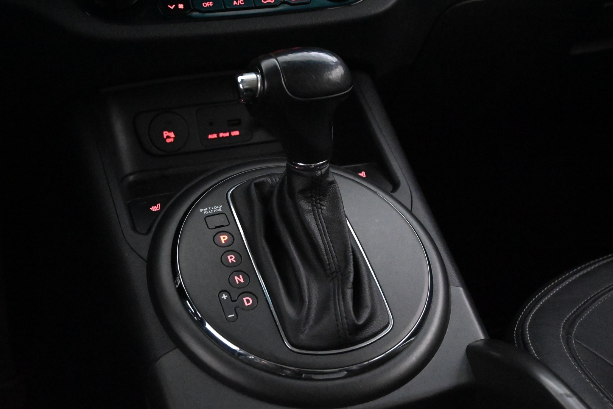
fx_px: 804
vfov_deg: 28.5
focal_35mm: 47
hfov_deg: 41.7
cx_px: 306
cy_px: 204
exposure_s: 1/50
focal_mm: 31.5
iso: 14400
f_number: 5
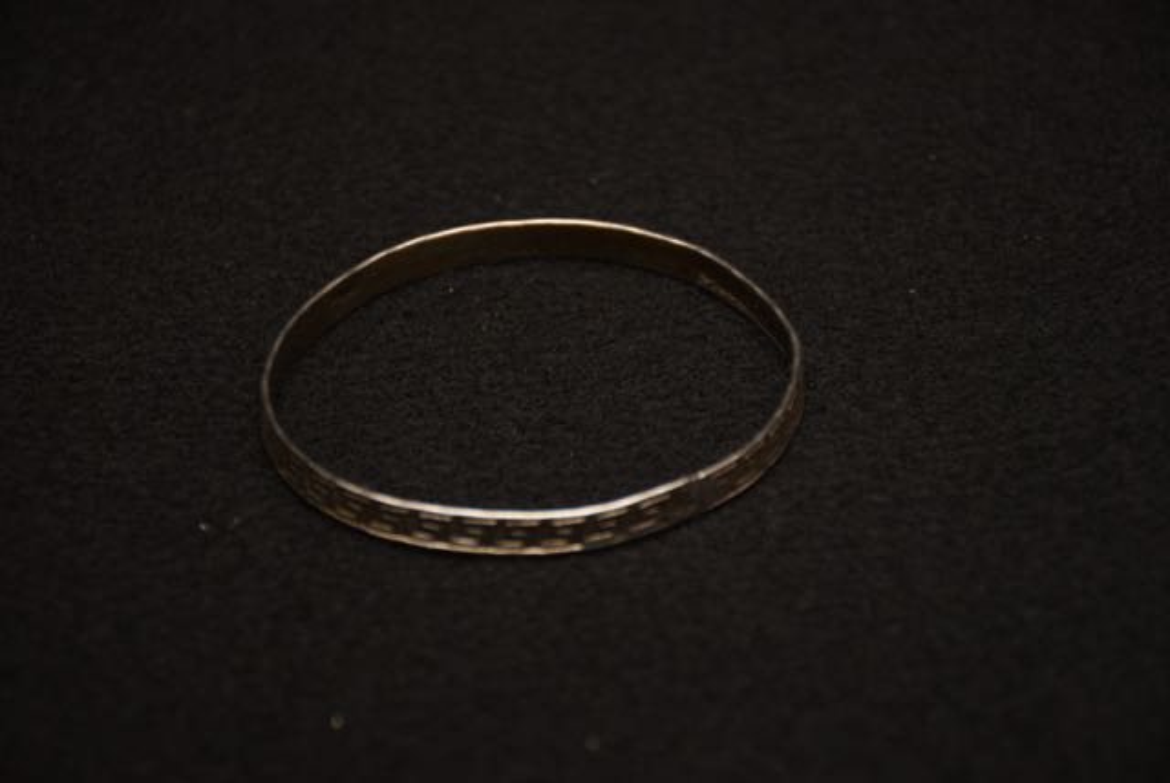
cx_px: 585
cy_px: 392
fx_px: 4147
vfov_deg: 10.8
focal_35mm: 128
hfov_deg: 16.1
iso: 160
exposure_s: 1/160
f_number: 5.3
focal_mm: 85
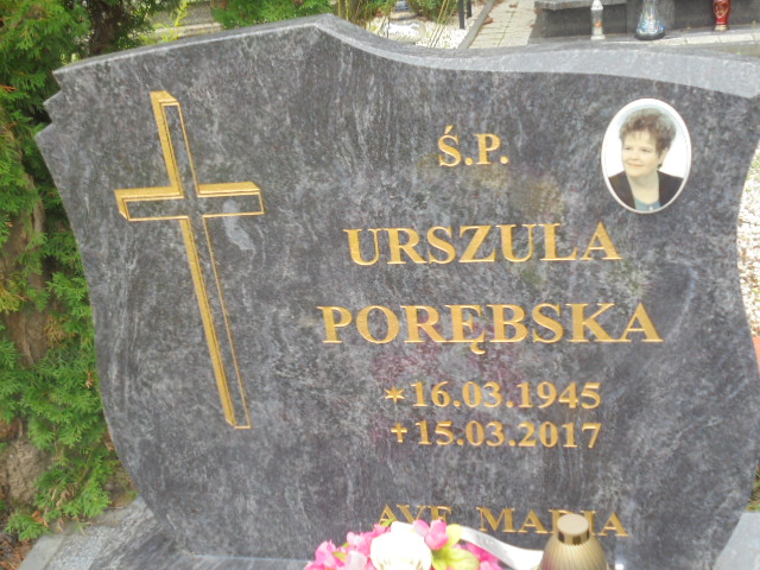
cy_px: 285
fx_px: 944
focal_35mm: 43
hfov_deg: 43.9
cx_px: 380
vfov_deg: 33.6
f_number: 4.5
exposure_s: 1/30
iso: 100
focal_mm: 7.8
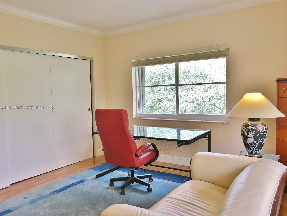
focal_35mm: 29
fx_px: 240
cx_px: 144
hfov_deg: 61.7
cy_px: 108
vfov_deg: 48.2
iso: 25
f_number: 2.2
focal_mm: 4.15
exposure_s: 1/40
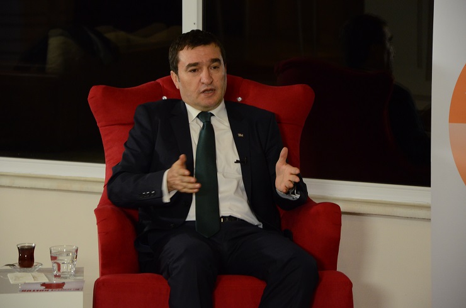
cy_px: 154
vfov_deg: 9.3
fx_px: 1899
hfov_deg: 14.0
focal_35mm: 147
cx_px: 233
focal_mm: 98
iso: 2000
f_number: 5.6
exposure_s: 1/50
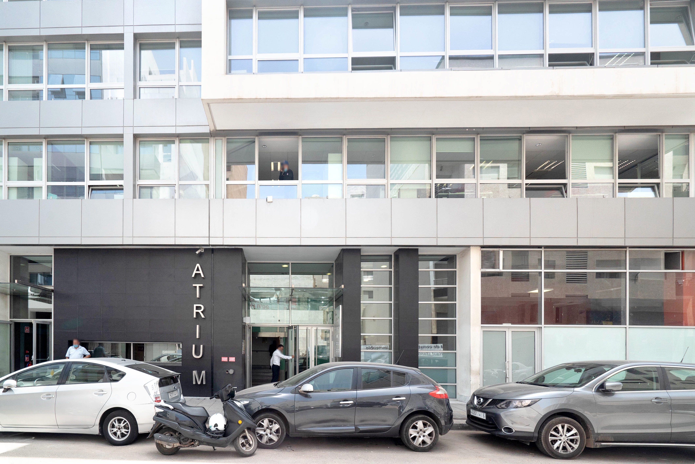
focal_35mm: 16
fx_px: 309
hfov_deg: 96.7
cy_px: 232
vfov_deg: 73.8
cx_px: 348
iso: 800
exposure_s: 1/640
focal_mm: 16
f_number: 8
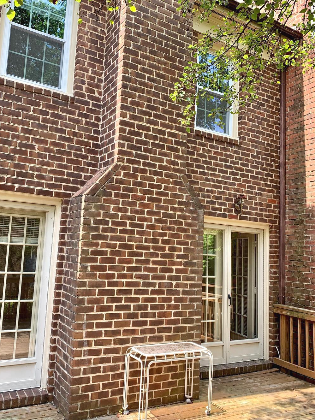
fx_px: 364
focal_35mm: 30
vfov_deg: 60.0
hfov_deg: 46.7
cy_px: 207
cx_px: 137
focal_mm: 4.25
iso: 25
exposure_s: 1/206
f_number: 1.8
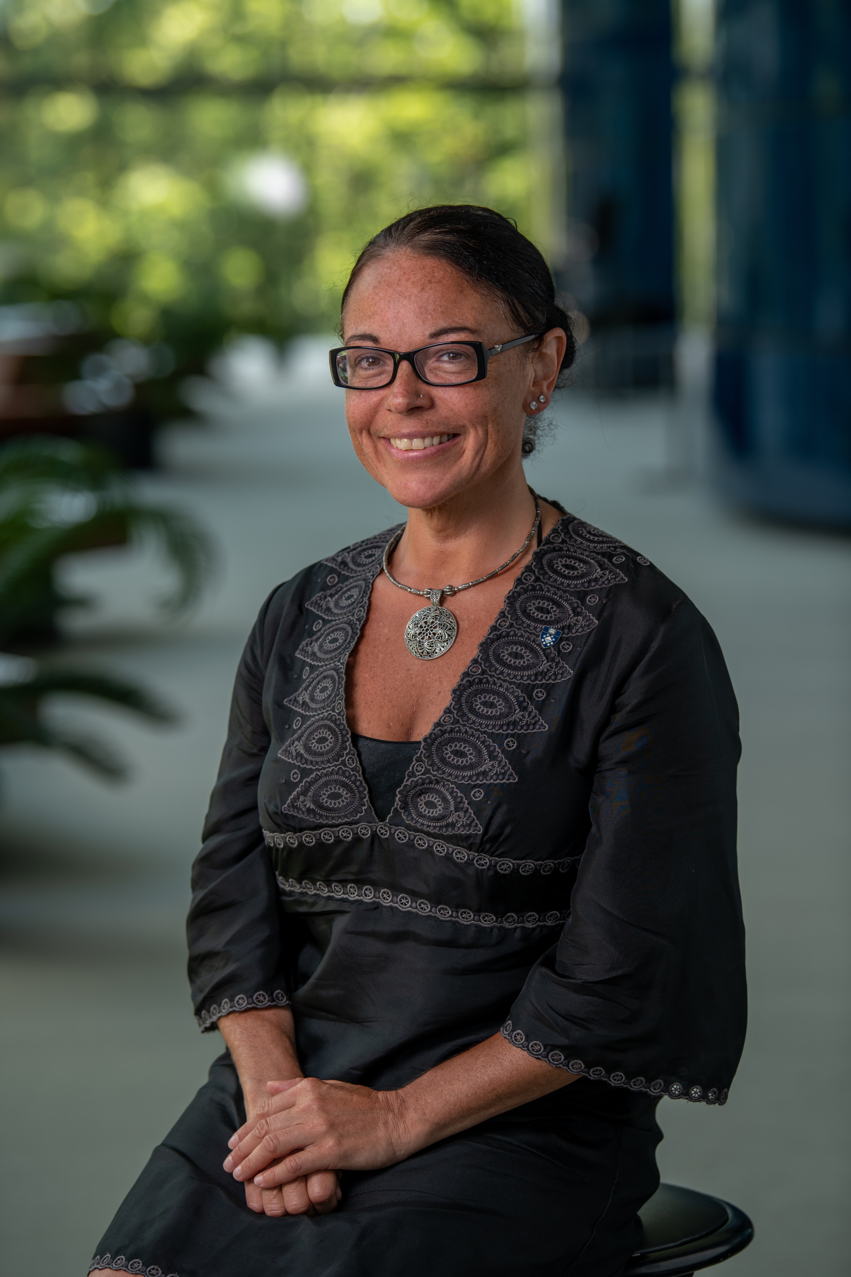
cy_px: 638
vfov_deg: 16.4
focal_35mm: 125
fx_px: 4432
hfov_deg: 11.0
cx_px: 426
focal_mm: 125
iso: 200
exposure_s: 1/125
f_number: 4
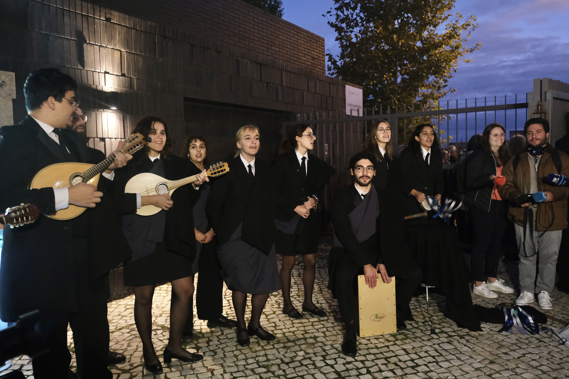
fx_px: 411
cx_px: 284
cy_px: 190
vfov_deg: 49.6
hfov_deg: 69.4
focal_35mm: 26
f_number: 2.8
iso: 3200
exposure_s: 1/60
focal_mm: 17.6
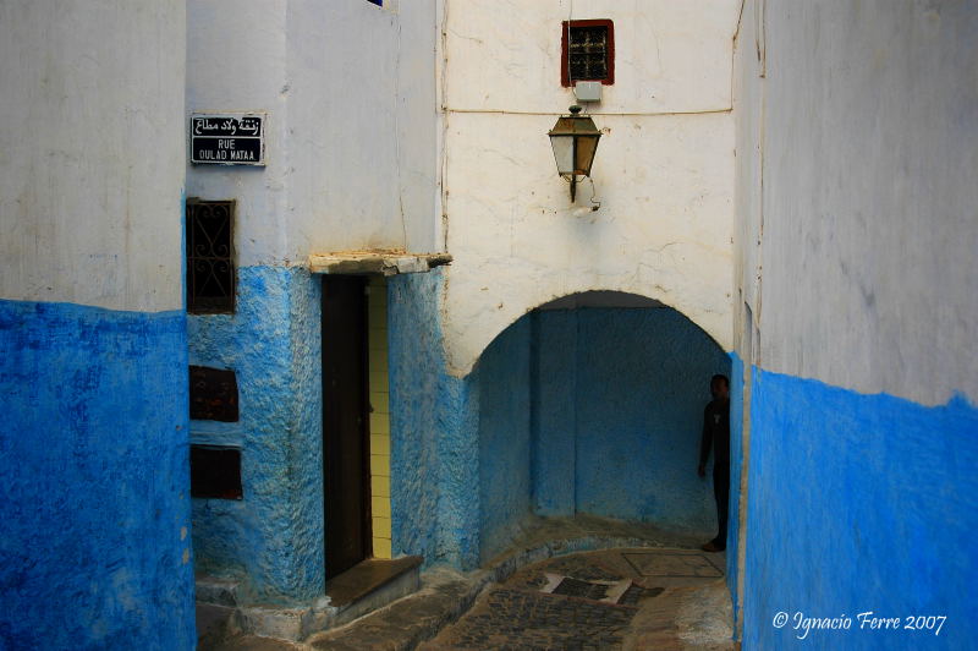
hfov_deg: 46.4
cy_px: 326
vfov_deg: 31.8
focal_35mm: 42
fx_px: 1140
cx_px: 489
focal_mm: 28
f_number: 7.1
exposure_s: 1/125
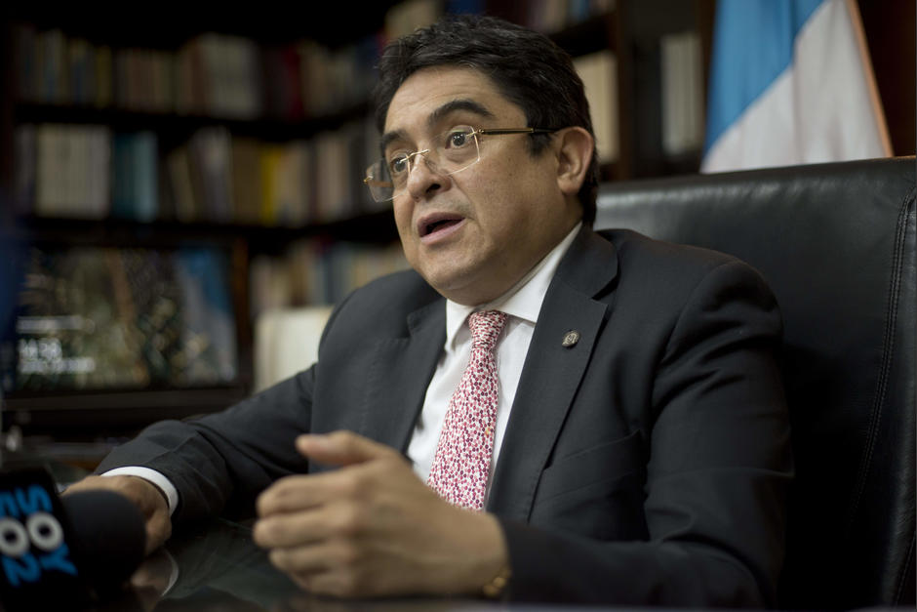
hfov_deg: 39.6
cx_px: 458
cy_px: 306
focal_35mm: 50
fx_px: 1274
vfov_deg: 27.0
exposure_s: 1/125
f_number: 1.8
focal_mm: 50
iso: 800
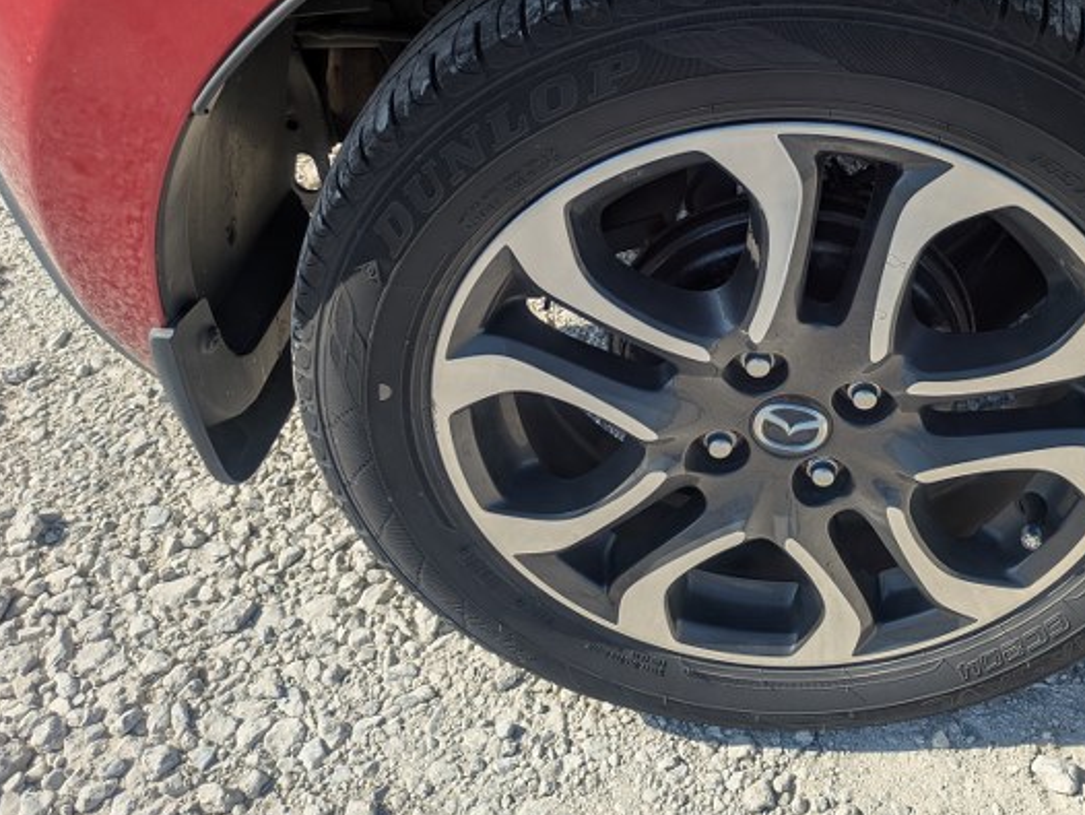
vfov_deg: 36.9
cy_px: 213
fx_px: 1192
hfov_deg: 47.5
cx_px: 785
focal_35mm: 38
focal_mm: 5.43
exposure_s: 1/1692
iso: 48
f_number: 1.89
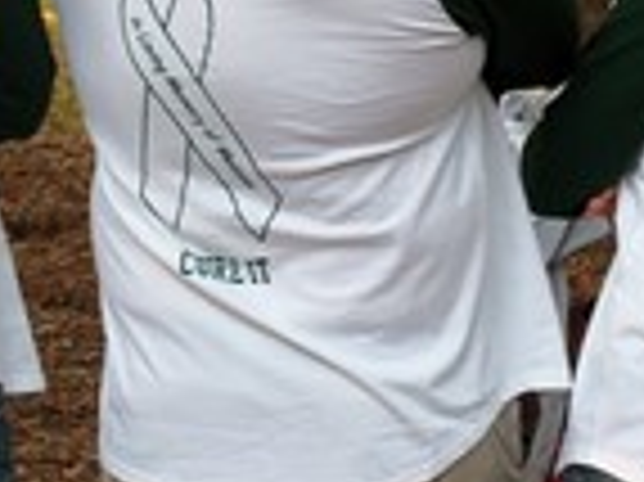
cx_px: 435
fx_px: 3160
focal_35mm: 170
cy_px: 74
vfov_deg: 8.7
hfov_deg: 11.6
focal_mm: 11.1
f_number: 4
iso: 80
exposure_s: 1/30
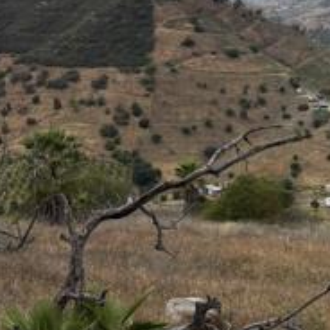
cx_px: -9
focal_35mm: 80
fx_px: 863
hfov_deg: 20.9
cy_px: 50
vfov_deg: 21.3
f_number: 1.6
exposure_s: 1/2538
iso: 50
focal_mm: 5.96
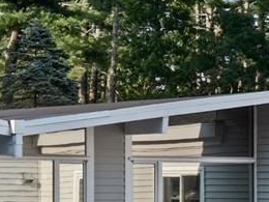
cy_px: 267
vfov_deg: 7.8
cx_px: 212
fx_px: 1469
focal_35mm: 189
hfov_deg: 10.4
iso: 130
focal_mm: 12.29
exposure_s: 1/2000
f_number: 2.8
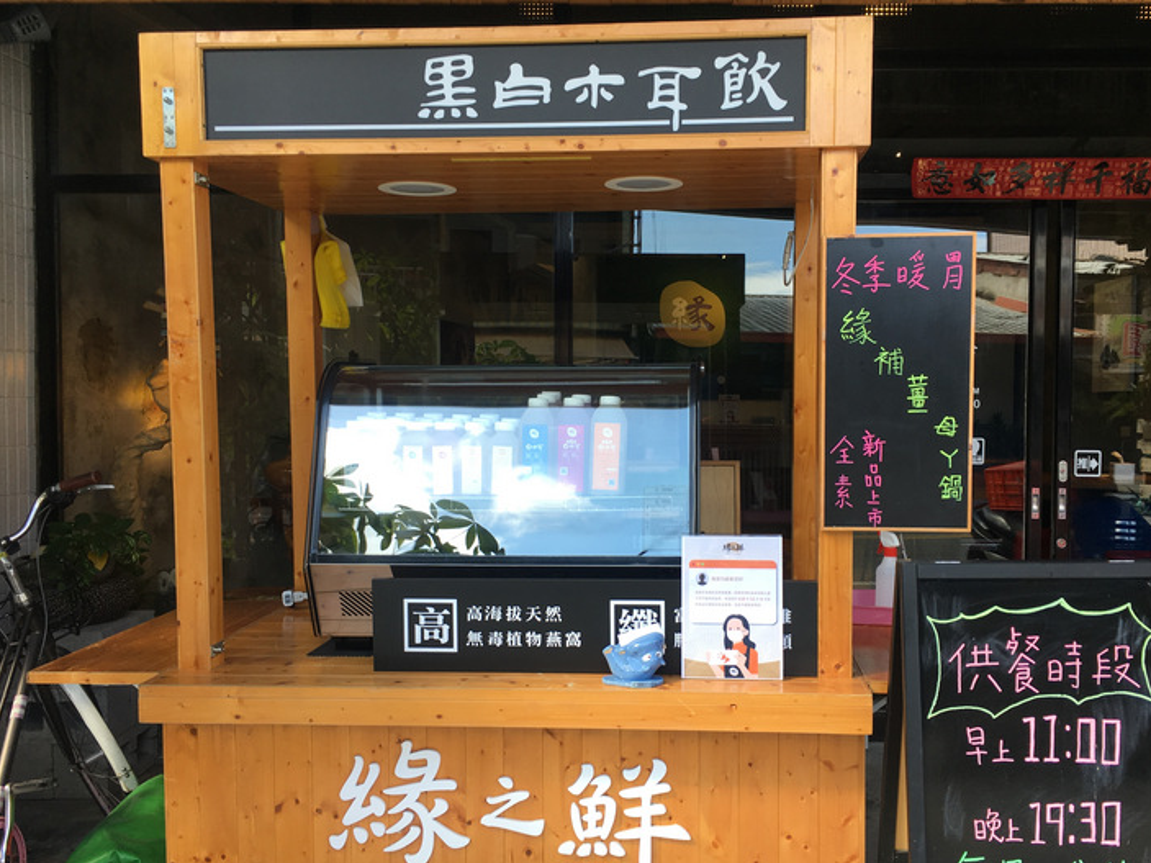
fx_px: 1097
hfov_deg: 55.2
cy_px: 465
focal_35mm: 33
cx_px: 639
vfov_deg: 42.9
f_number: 2.2
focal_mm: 4.15
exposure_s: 1/150
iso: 25
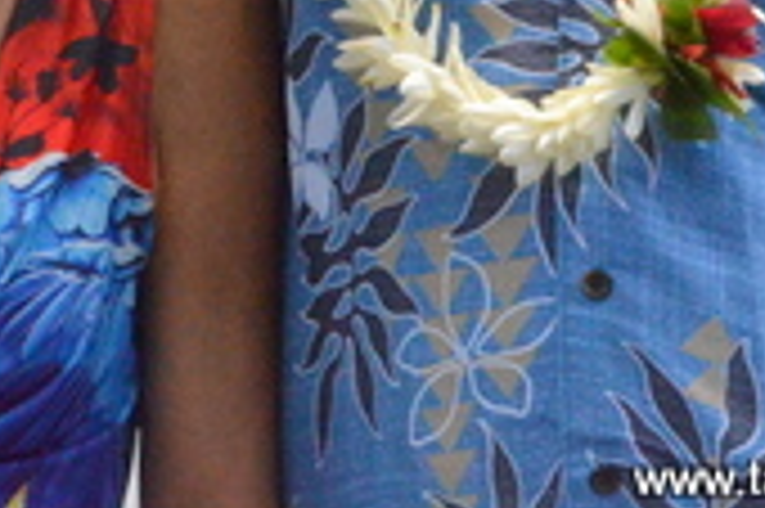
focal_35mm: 373
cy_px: -387
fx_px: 7918
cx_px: -279
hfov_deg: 5.5
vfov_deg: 3.7
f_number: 18
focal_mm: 66
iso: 6400
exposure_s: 1/1250
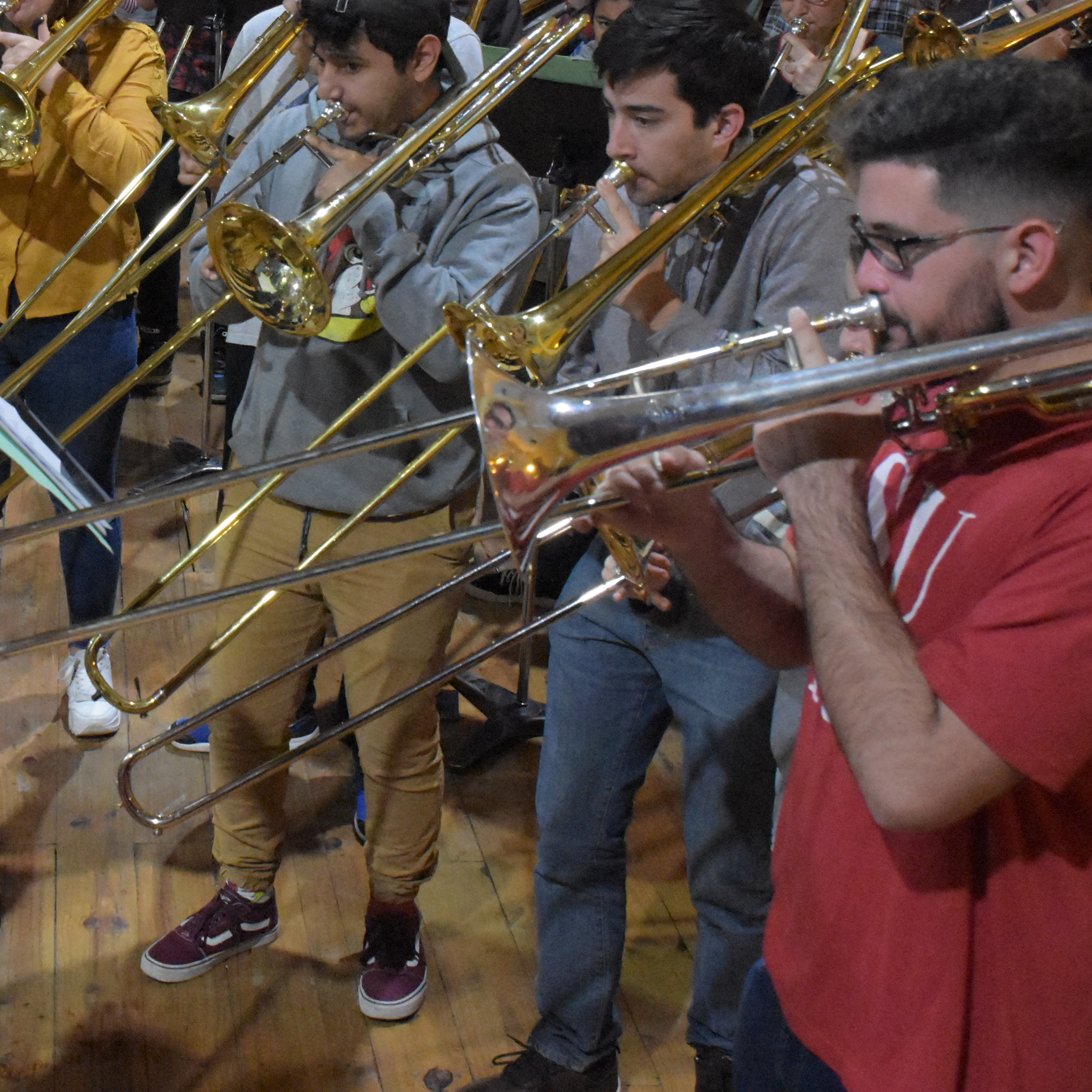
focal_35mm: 65
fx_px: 2318
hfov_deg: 26.0
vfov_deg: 26.2
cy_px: 299
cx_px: 193
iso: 10000
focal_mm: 23
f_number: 6.3
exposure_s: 1/200
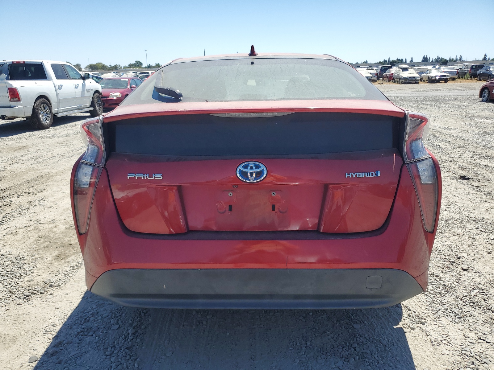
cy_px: 185
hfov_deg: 67.3
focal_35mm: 26
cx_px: 247
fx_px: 371
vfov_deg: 53.1
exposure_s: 1/2500
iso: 50
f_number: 1.5
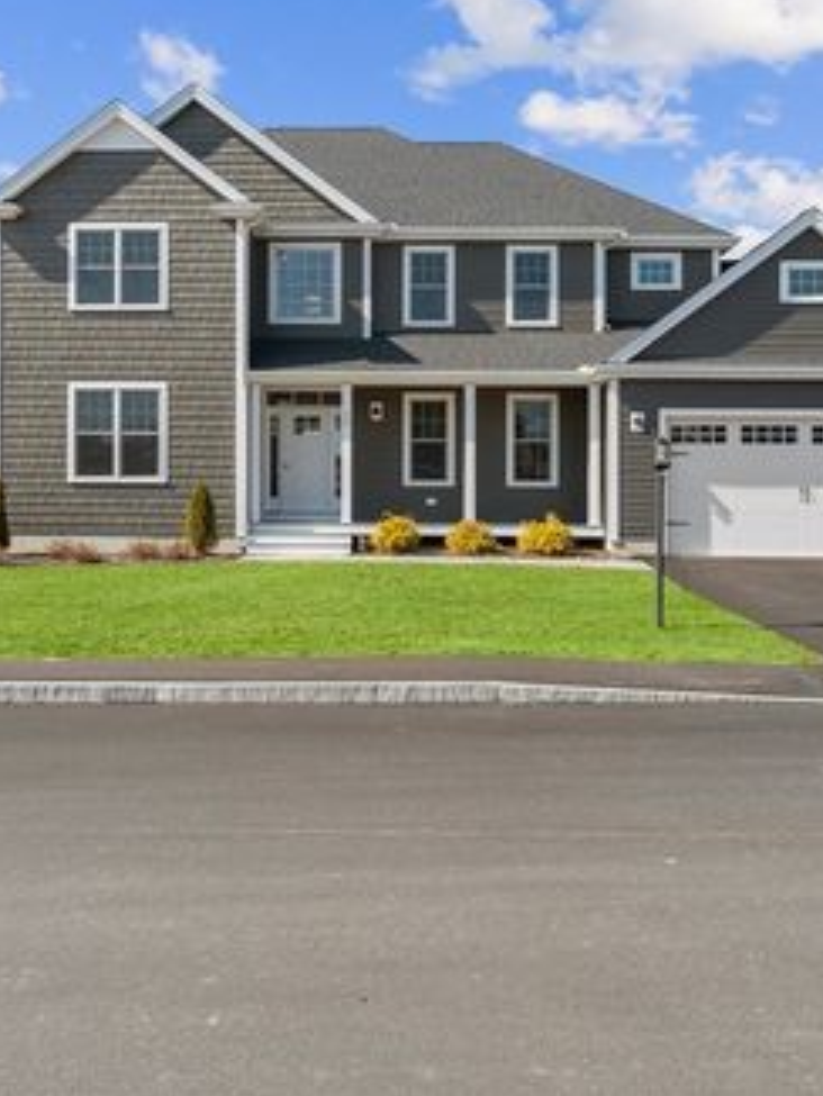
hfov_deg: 41.5
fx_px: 1077
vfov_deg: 53.9
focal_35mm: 34
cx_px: 509
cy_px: 541
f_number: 7.1
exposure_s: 1/50
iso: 320
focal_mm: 23
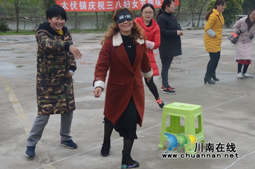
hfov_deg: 32.0
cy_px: 84
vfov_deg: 21.5
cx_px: 128
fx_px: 445
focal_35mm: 63
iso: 640
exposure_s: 1/320
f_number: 9
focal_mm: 42
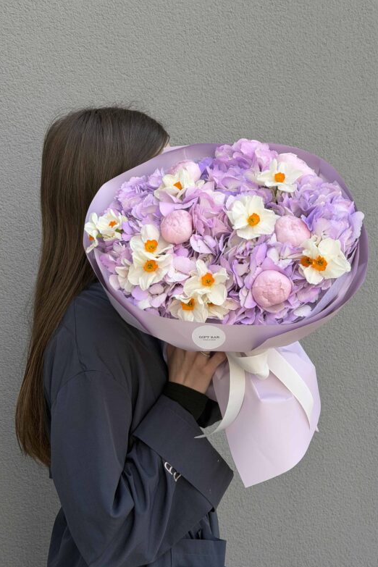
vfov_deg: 38.9
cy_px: 282
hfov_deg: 26.5
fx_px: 803
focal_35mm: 51
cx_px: 203
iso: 64
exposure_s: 1/1100
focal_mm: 6.76
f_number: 1.78
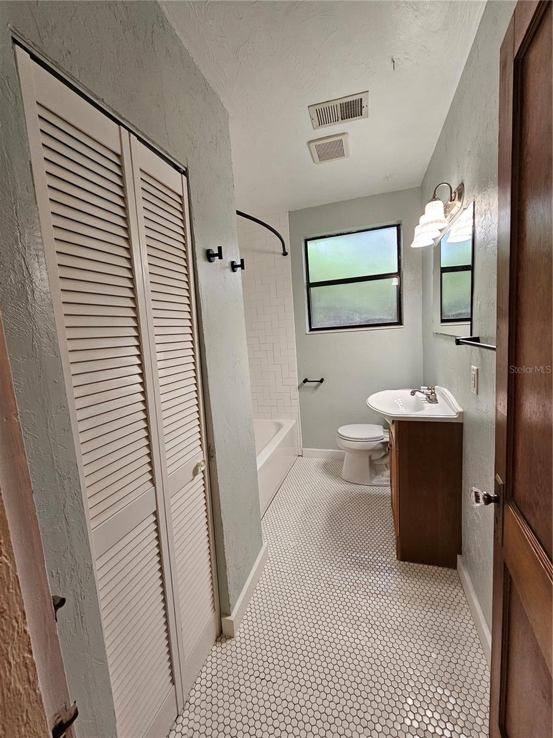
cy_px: 369
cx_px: 276
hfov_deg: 89.9
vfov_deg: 106.2
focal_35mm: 13
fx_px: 277
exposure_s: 1/60
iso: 160
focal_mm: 2.2
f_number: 2.2
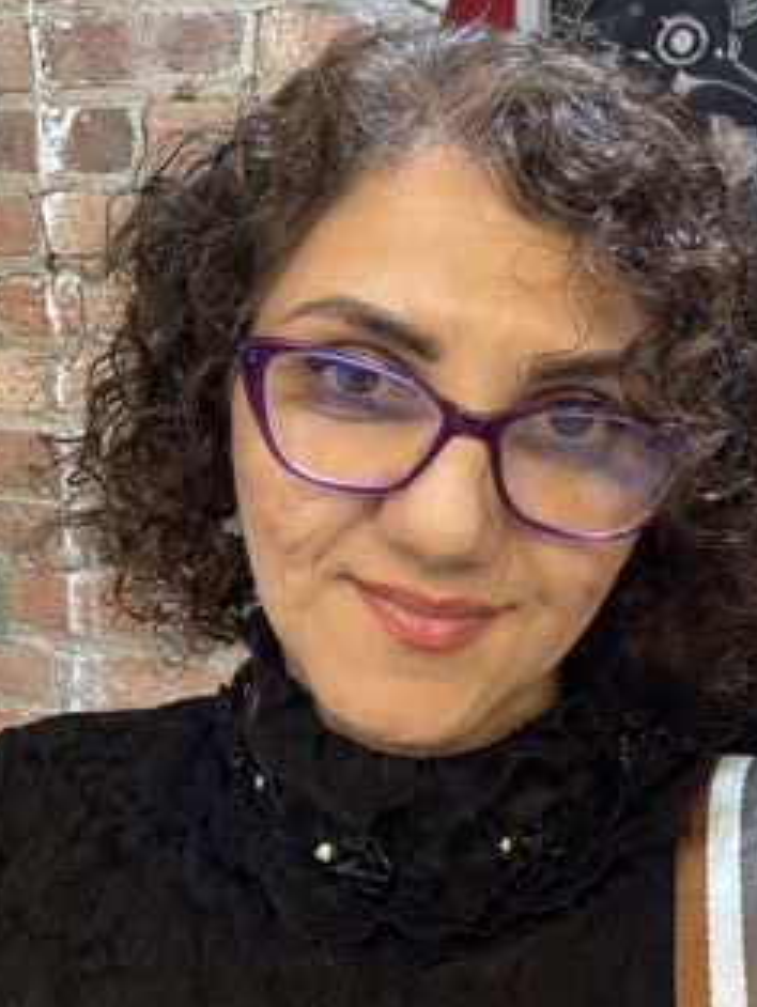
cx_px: 404
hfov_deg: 34.4
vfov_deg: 44.7
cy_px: 439
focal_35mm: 42
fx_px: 1223
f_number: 1.9
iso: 250
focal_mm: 2.69
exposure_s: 1/40
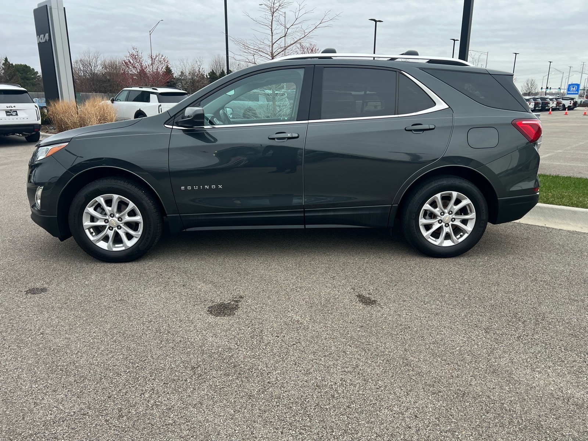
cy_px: 220
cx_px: 294
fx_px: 442
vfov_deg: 53.1
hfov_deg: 67.3
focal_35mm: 26
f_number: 1.5
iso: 64
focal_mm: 5.7
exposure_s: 1/121
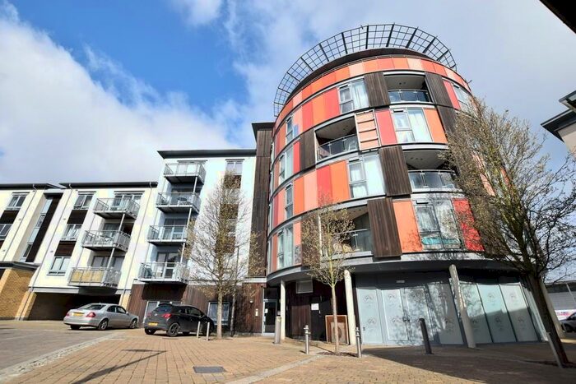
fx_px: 240
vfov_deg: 77.4
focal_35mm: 15
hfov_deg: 100.4
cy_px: 192
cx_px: 288
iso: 100
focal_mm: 10
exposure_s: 1/200
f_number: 8
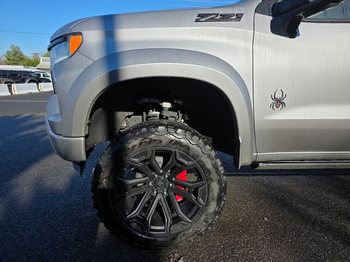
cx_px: 175
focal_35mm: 23
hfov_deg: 73.9
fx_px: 233
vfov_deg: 58.9
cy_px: 131
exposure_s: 1/7944
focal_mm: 6.3
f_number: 1.7
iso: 64
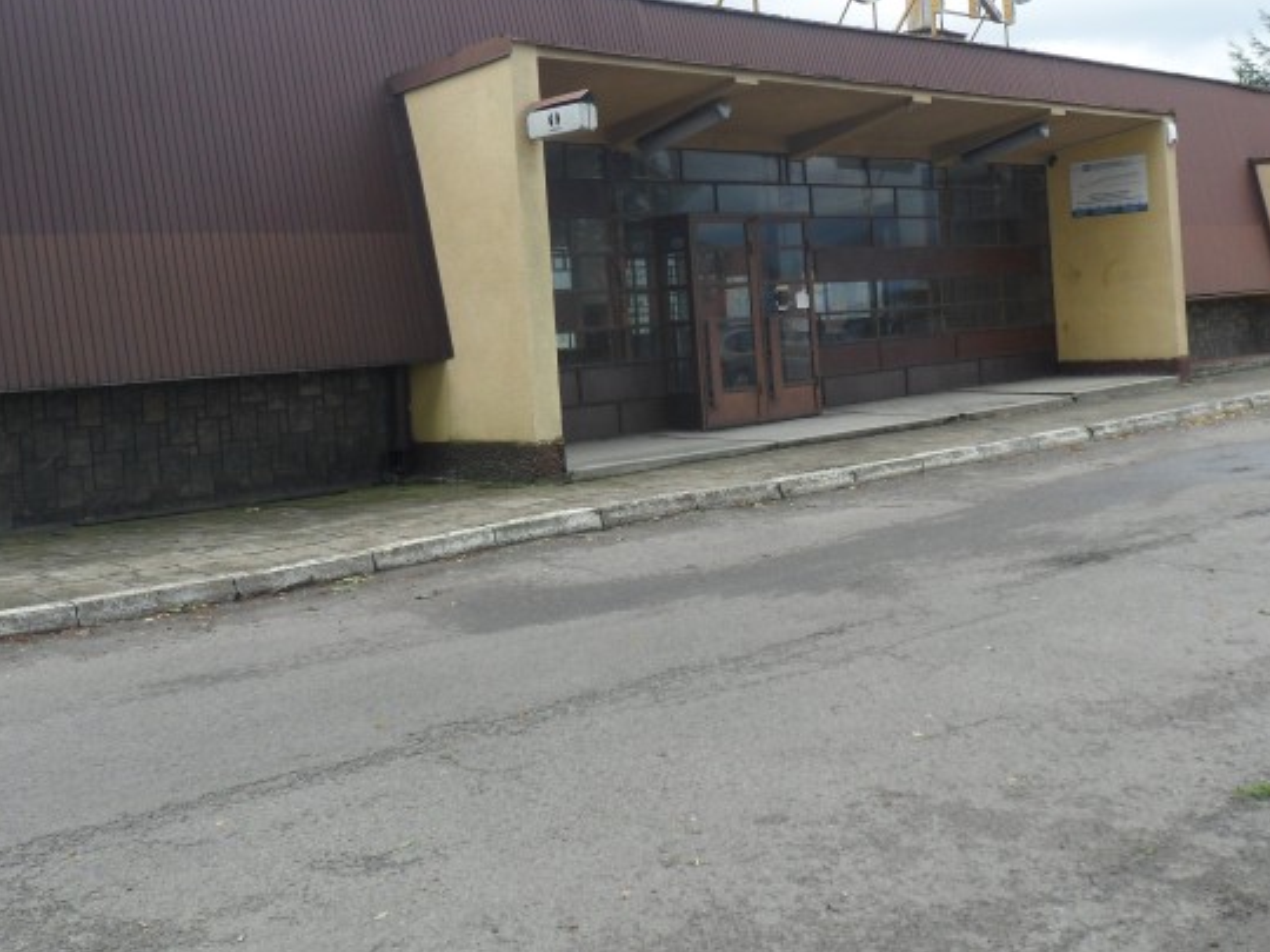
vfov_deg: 35.7
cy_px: 348
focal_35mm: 40
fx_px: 1468
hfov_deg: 46.8
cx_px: 630
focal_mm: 4.9
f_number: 3.3
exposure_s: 1/125
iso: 80
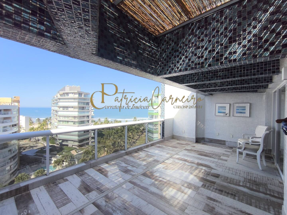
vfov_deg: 78.1
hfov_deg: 94.5
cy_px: 108
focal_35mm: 16
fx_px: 133
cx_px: 144
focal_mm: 1.65
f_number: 2.2
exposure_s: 1/642
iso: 50
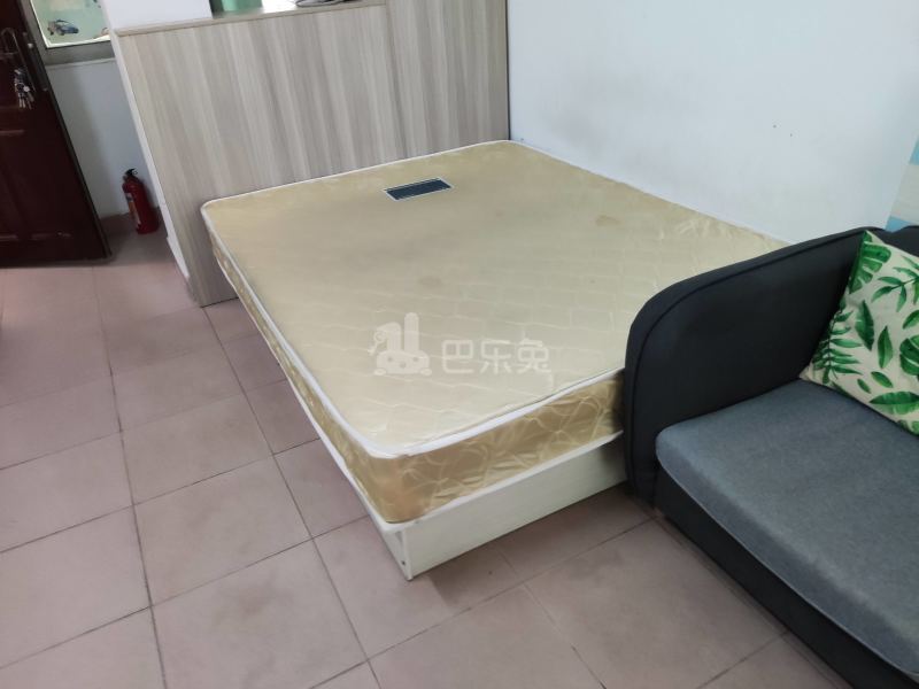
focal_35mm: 25
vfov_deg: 54.9
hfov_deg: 69.4
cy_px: 344
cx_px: 460
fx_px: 664
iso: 671
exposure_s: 1/33
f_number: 1.79
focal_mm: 4.71
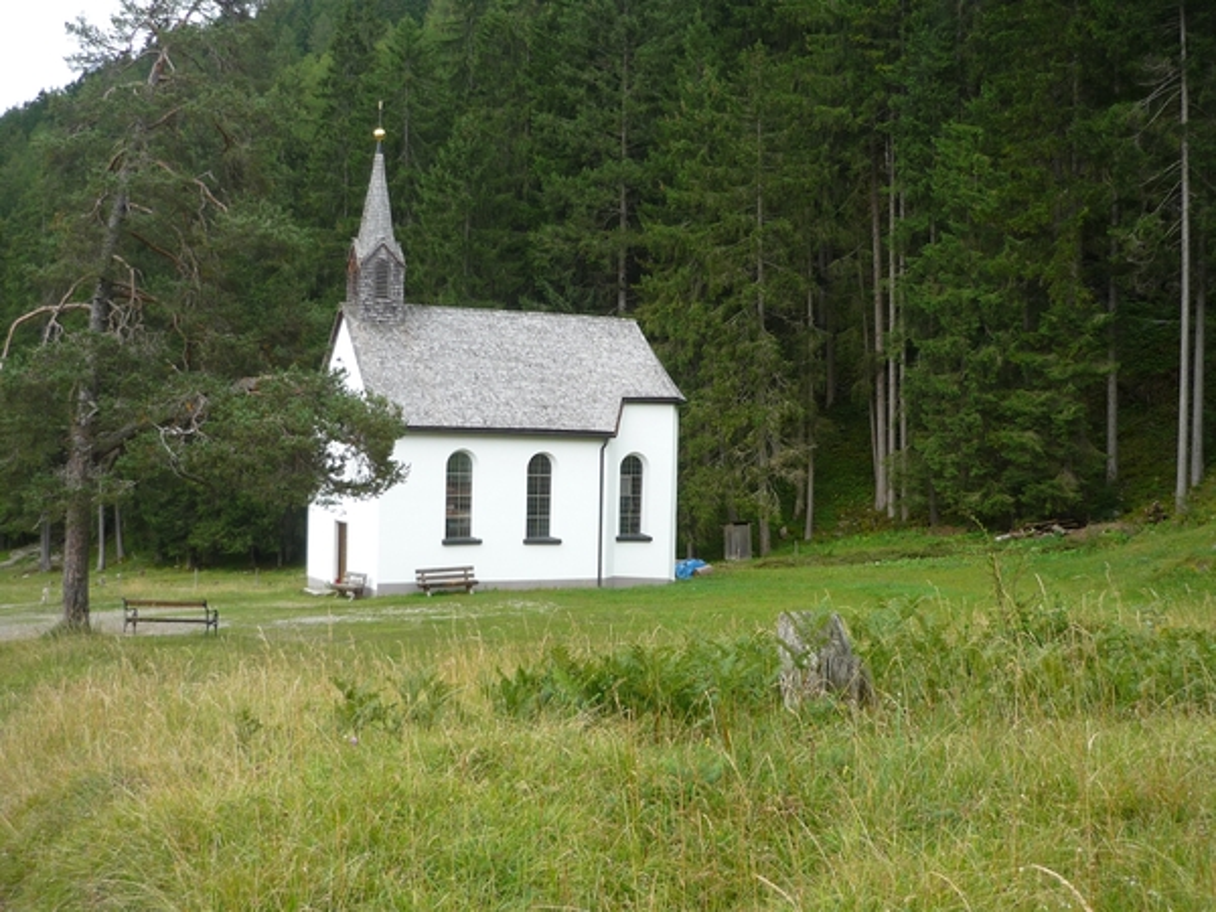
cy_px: 456
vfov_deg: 35.1
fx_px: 1440
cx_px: 608
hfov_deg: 45.8
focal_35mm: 41
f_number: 3
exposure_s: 1/200
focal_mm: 6.8
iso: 100
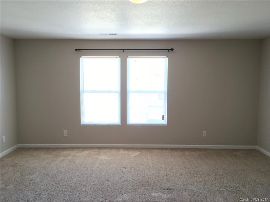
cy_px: 101
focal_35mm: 29
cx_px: 135
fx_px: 226
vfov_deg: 48.2
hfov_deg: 61.7
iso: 64
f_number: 2.2
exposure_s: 1/30
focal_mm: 4.15
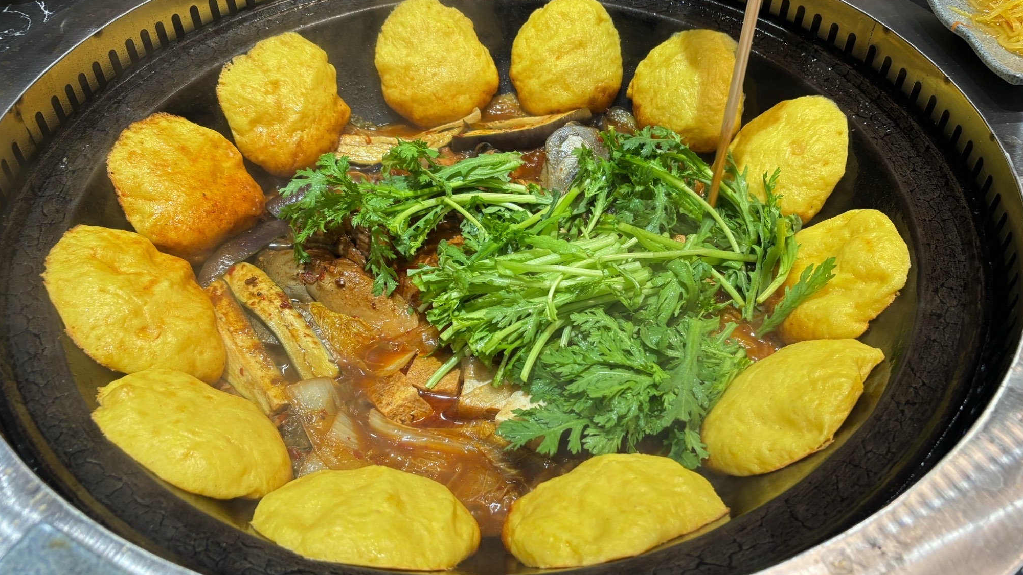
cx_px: 522
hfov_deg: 66.1
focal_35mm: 29
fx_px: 787
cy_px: 283
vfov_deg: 40.2
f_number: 1.6
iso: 100
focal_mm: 5.96
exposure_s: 1/100
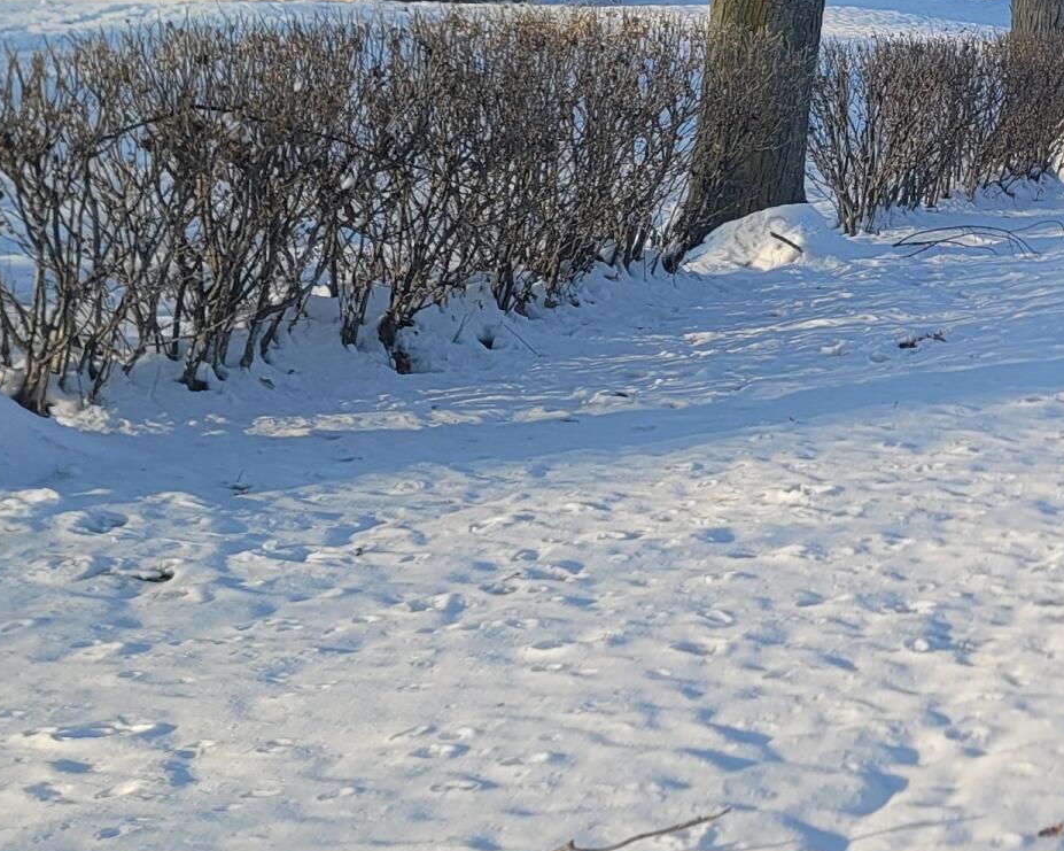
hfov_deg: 21.5
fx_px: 2487
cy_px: -100
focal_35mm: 79
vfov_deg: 18.6
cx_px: 1437
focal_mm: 7
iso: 20
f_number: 1.8
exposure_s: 1/694
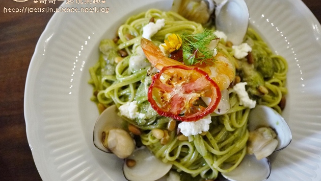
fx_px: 264
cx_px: 162
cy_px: 96
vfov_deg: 37.7
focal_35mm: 31
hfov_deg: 62.6
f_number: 2.5
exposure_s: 1/40
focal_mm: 14
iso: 800
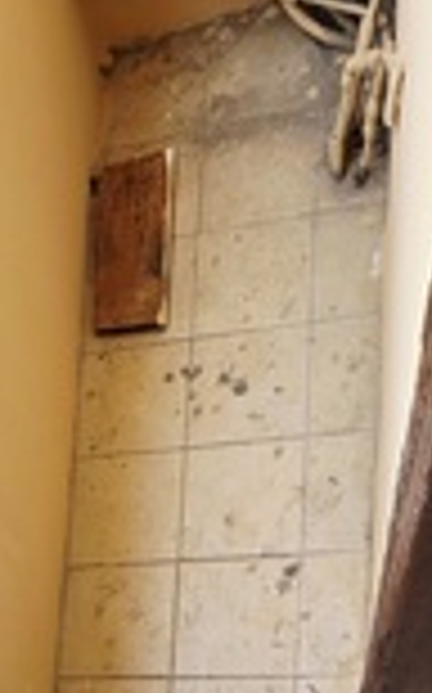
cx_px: 74
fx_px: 774
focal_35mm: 41
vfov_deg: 38.3
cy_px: 794
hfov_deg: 30.3
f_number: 1.9
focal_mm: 2.2
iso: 40
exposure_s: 1/323
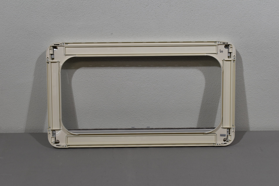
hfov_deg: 36.9
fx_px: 418
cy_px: 93
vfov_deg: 25.1
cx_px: 140
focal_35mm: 54
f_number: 8
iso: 280
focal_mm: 36
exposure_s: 1/60
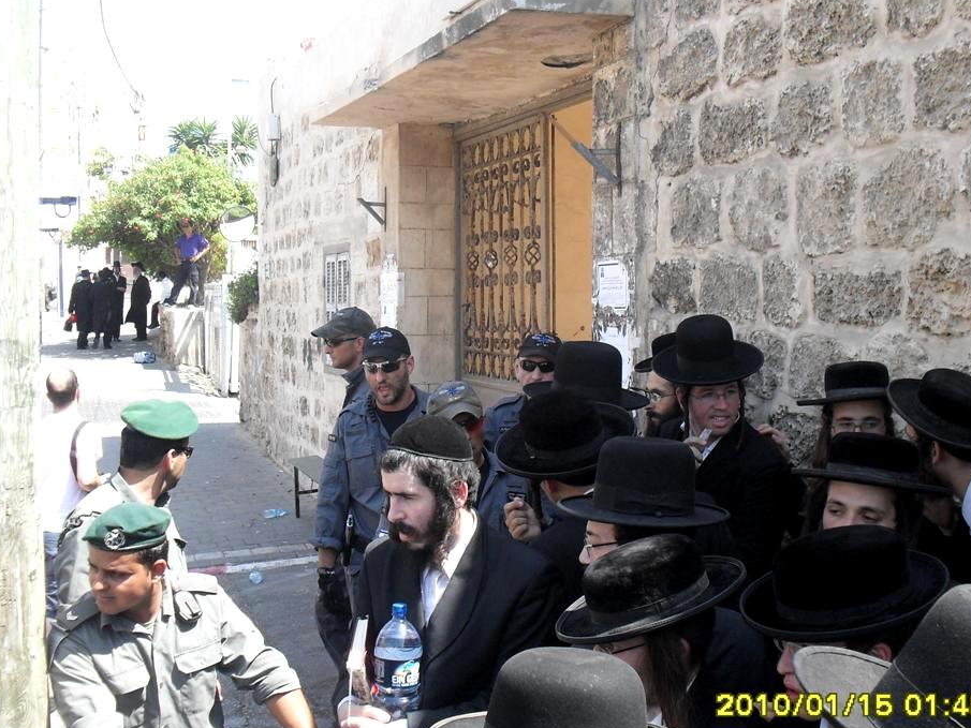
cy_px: 372
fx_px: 1206
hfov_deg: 43.8
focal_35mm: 43
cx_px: 541
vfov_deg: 33.6
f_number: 2.8
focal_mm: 6.3
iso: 80
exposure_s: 1/250
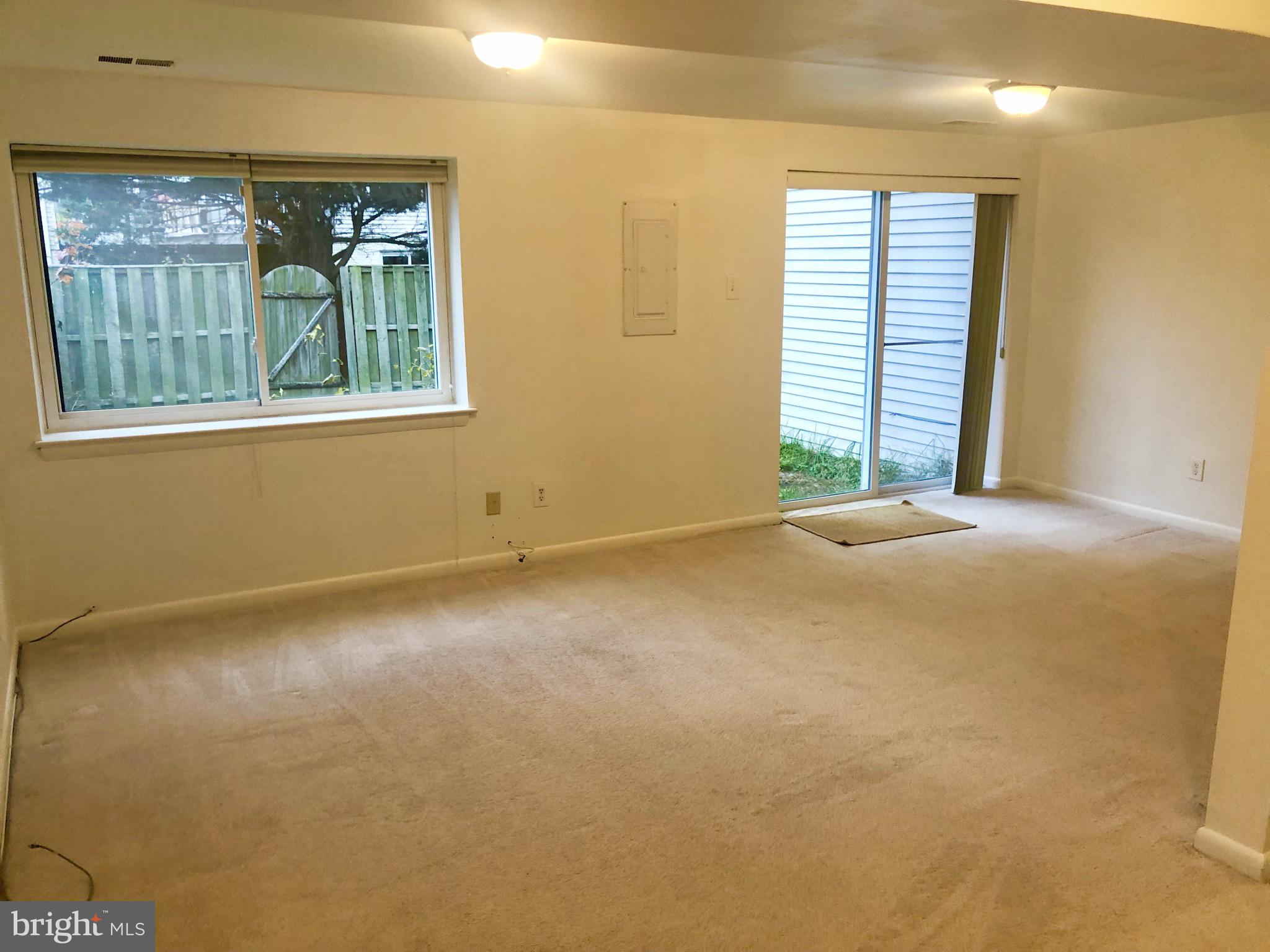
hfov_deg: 63.4
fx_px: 1027
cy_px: 476
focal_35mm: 28
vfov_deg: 49.7
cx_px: 635
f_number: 1.8
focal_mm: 4
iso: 40
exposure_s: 1/15
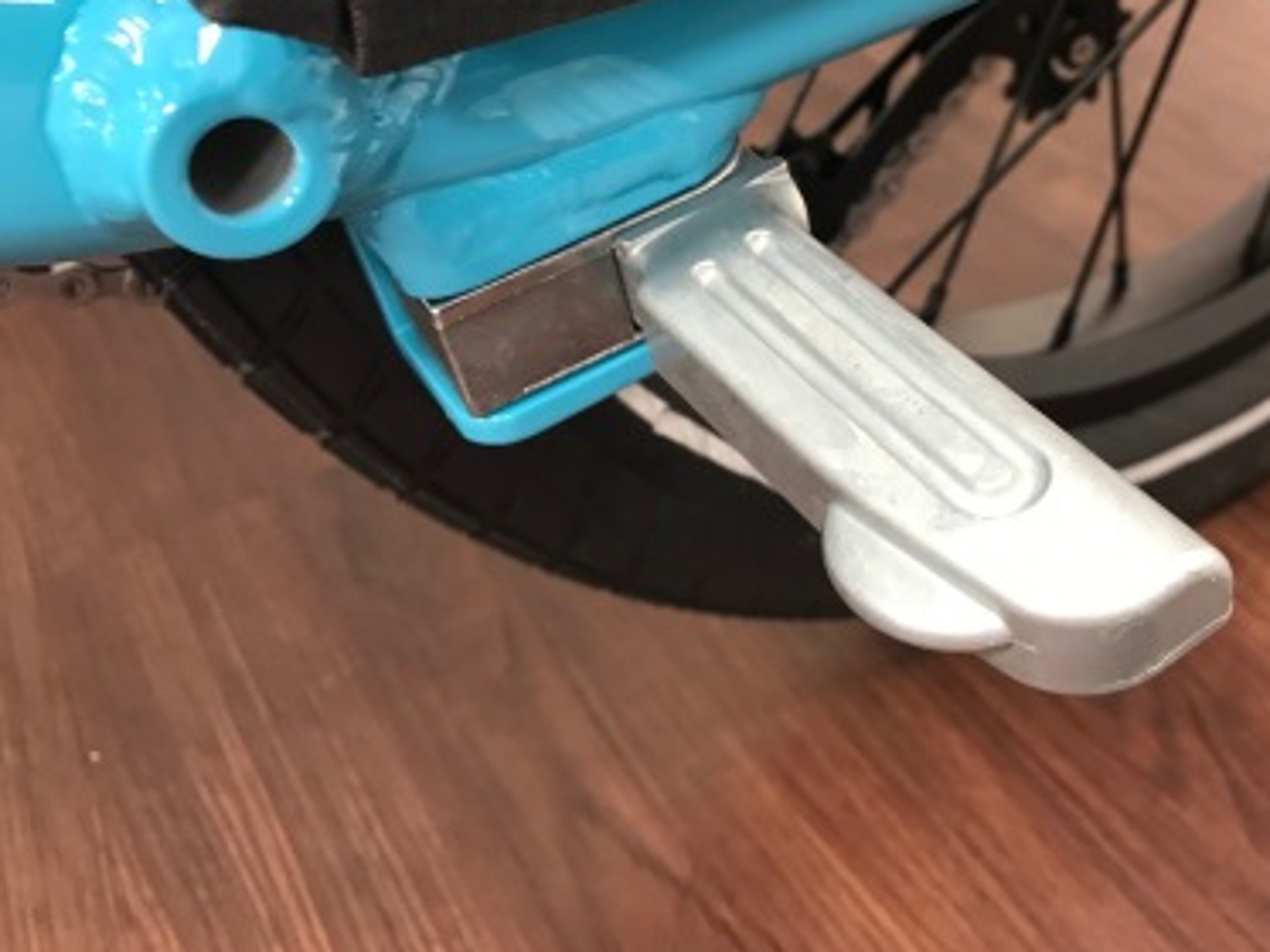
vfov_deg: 39.6
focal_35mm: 36
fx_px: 1321
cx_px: 790
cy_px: 405
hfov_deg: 50.8
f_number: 1.8
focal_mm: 3.99
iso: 64
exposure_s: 1/17
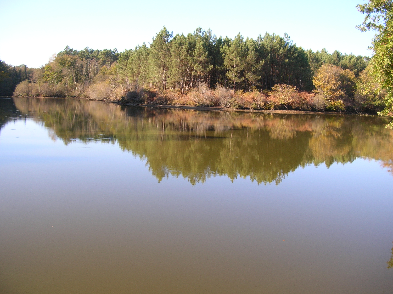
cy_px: 147
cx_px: 196
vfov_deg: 40.6
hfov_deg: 52.7
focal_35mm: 35
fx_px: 397
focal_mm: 5.8
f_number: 2.8
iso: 50
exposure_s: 1/230
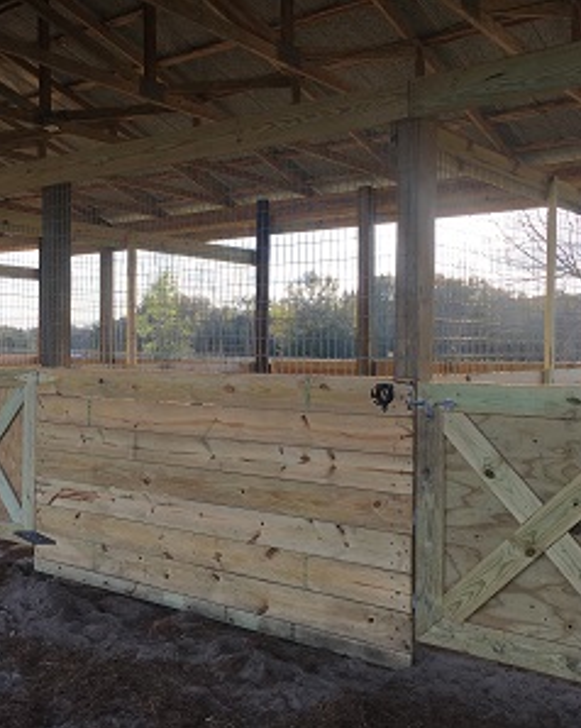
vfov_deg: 48.0
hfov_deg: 39.1
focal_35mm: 38
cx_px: 290
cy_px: 364
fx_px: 818
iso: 25
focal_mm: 4.15
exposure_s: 1/420
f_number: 2.2
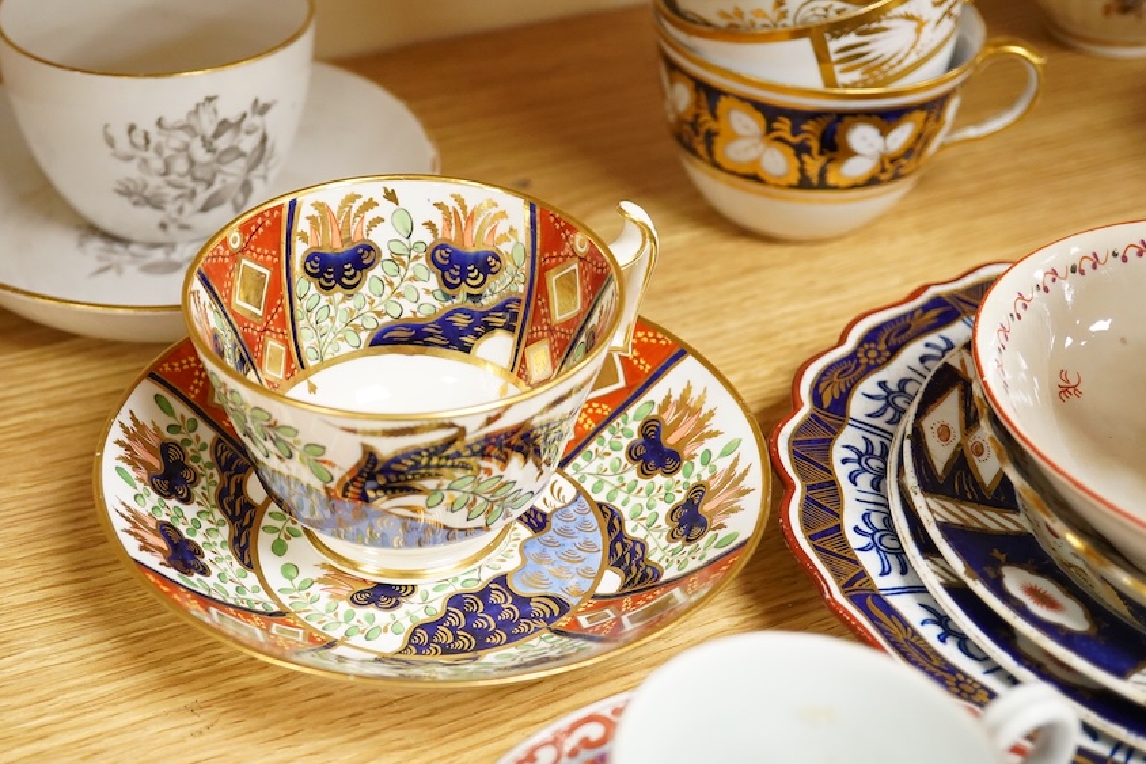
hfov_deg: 33.3
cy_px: 375
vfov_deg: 22.6
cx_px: 457
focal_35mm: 60
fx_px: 1910
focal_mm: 30
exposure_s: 1/160
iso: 2500
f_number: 6.3
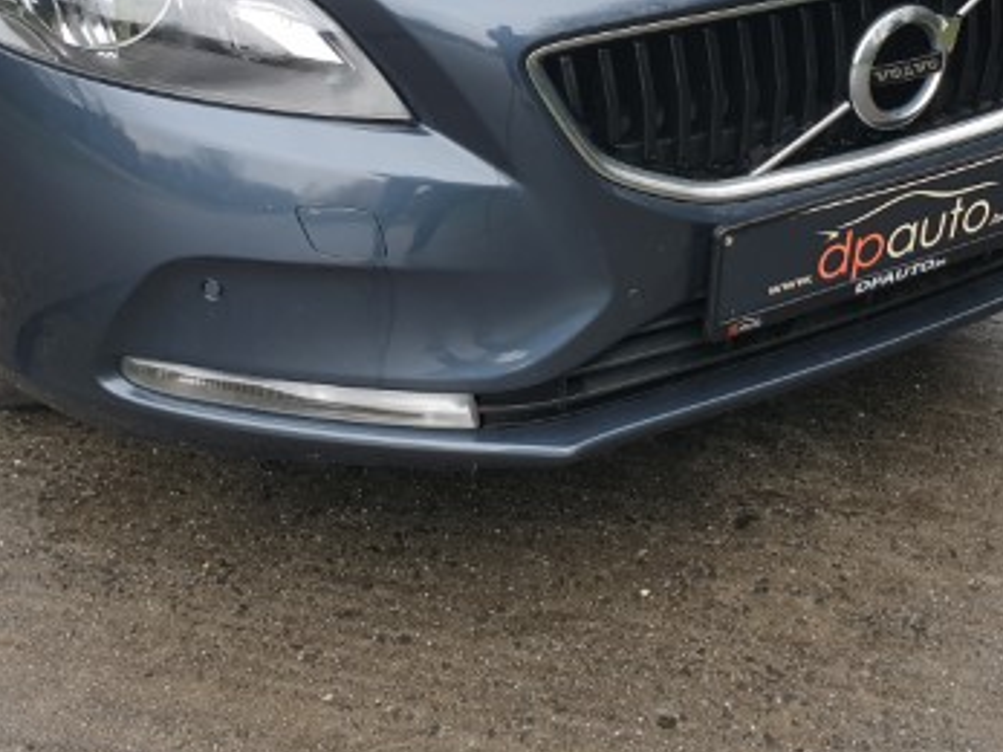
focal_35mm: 48
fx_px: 1390
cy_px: 90
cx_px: 552
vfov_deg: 29.1
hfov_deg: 39.6
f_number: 2.4
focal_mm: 4.3
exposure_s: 1/50
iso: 64
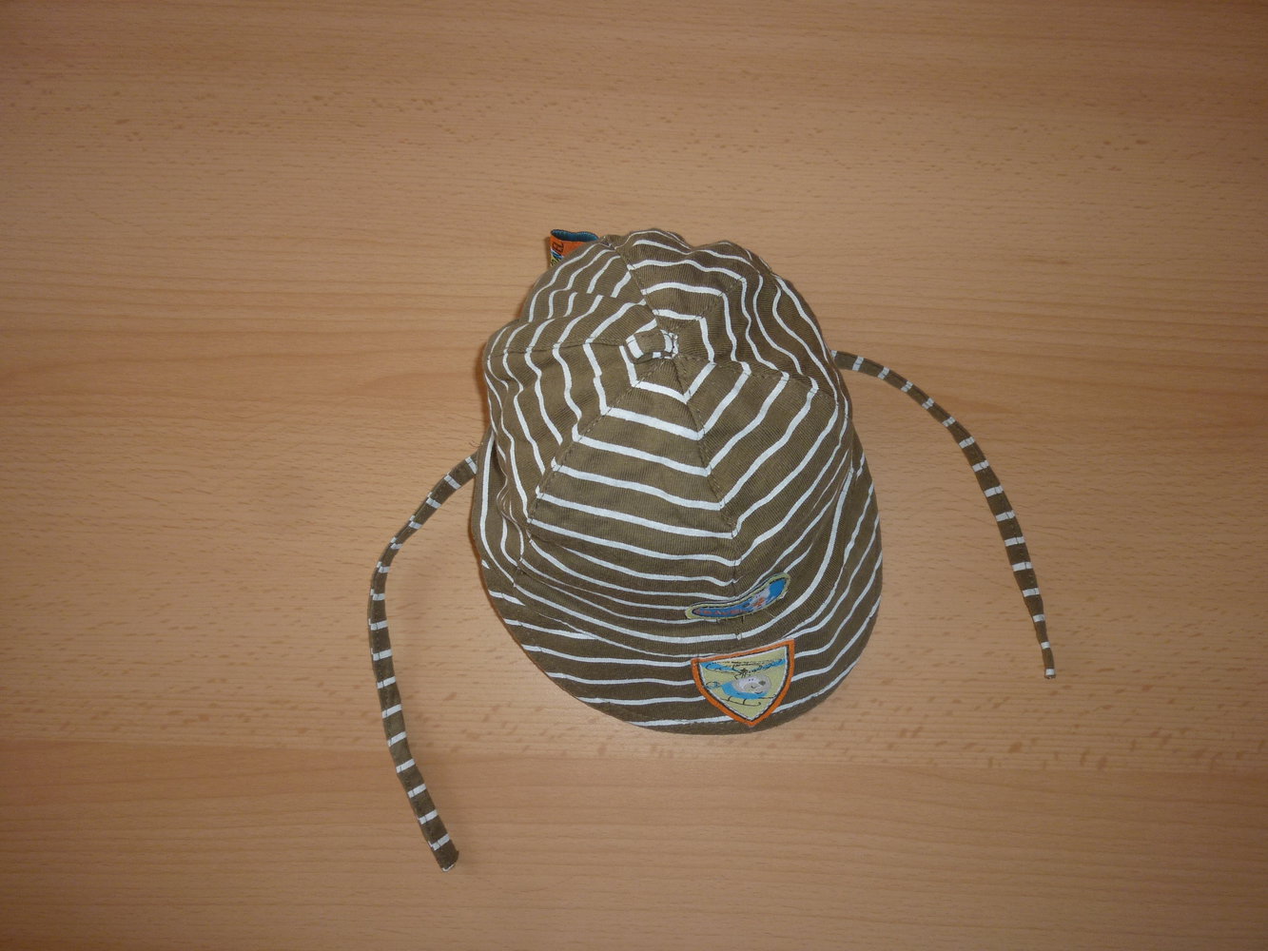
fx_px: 916
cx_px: 634
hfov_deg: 69.4
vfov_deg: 54.9
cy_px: 476
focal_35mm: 25
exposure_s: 1/30
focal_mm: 4.5
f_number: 3.3
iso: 100
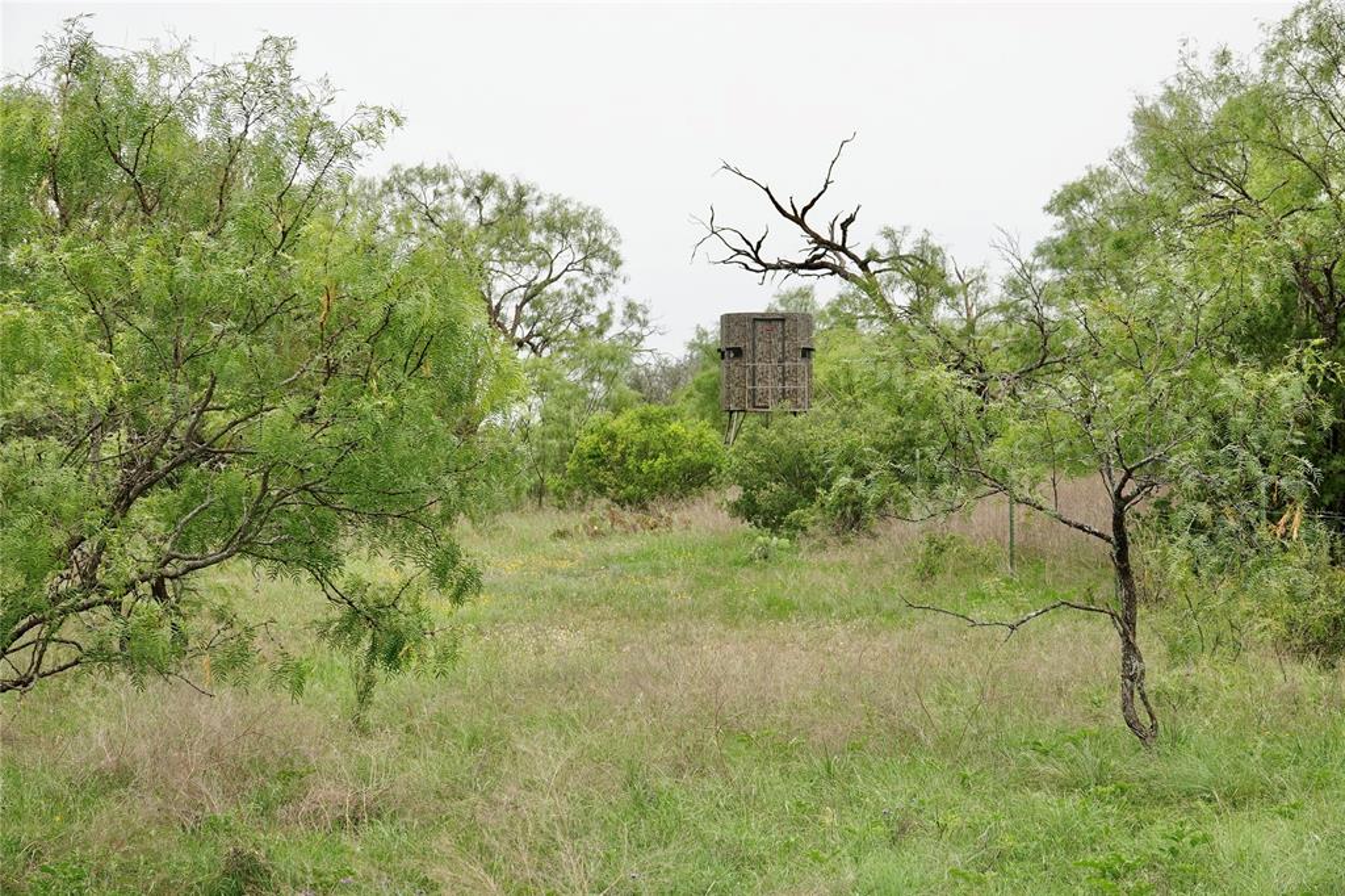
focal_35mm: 79
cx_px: 672
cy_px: 448
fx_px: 2950
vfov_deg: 17.3
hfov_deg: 25.7
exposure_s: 1/500
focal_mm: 28.91
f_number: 4
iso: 100
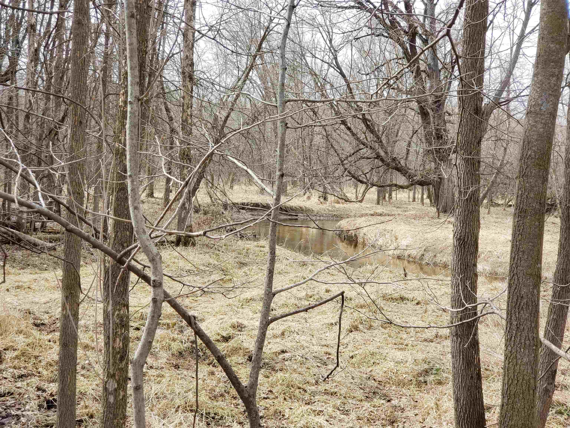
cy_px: 214
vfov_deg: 28.0
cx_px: 285
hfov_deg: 36.8
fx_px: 856
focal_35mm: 52
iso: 32
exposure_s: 1/149
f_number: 2.4
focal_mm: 6
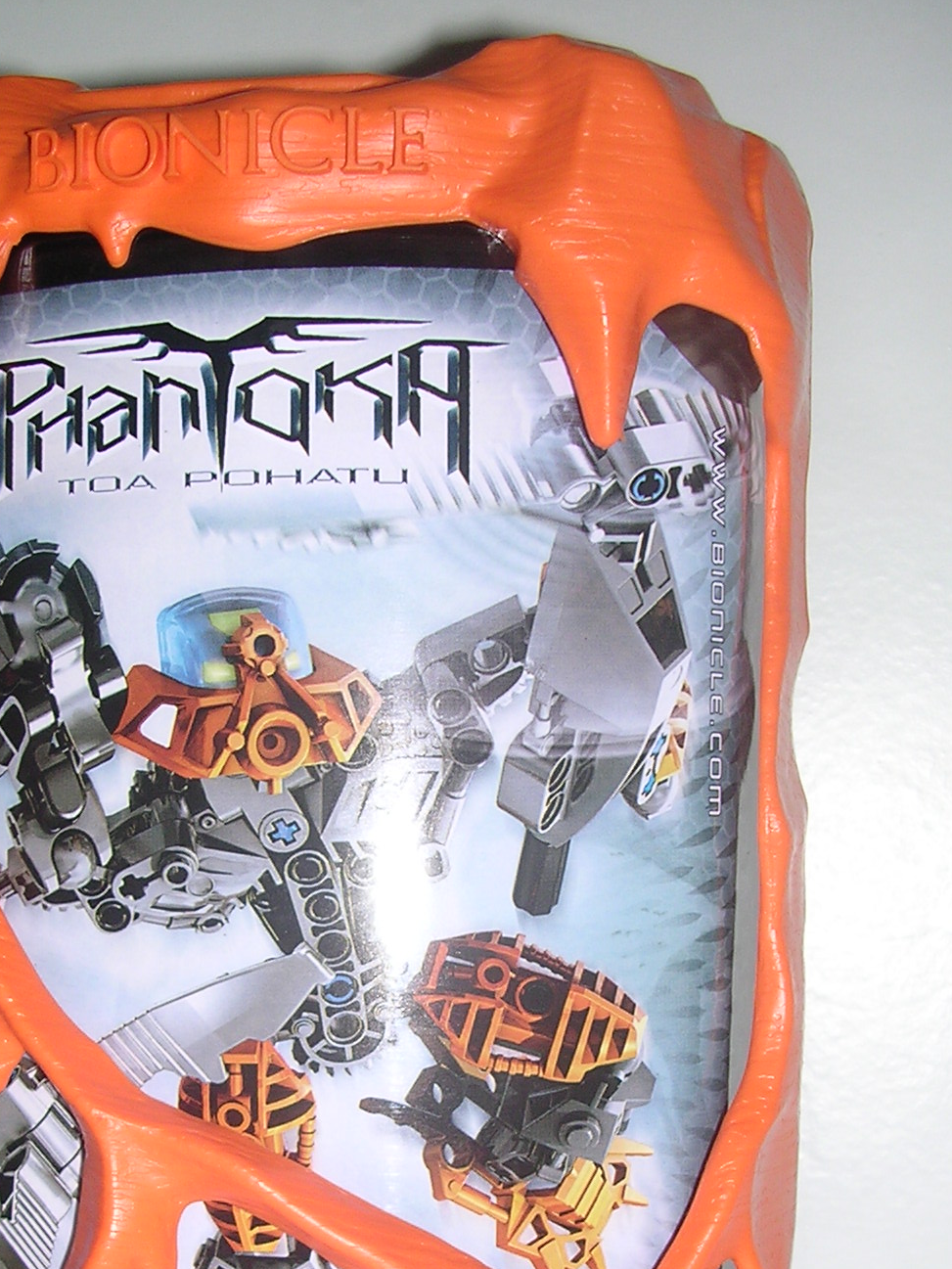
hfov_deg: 24.3
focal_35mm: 60
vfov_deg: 31.4
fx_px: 2200
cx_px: 291
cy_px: 998
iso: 100
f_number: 2.8
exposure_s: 1/60.1
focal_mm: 5.8
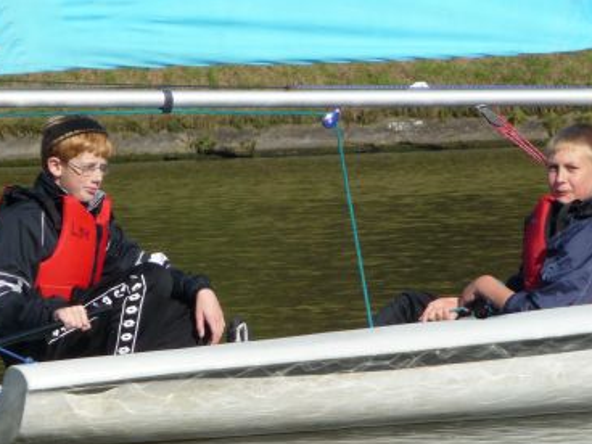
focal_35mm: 397
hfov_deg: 5.0
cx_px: 312
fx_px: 6789
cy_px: 230
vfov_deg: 3.7
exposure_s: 1/800
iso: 100
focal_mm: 39.2
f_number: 4.9
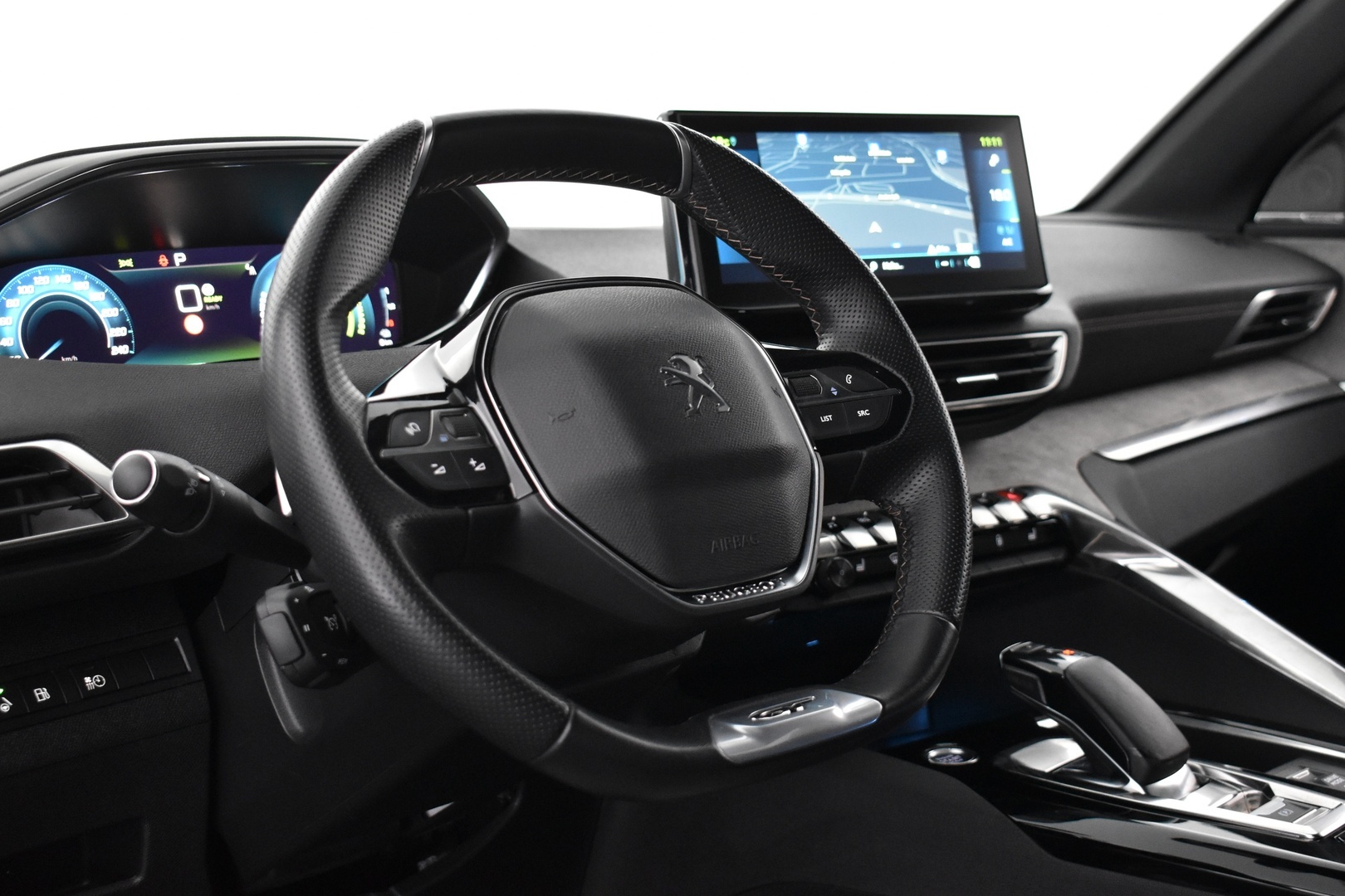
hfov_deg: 41.1
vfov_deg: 28.1
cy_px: 448
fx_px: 1793
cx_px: 672
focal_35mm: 48
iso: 3200
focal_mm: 32
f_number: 4.5
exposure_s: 1/25
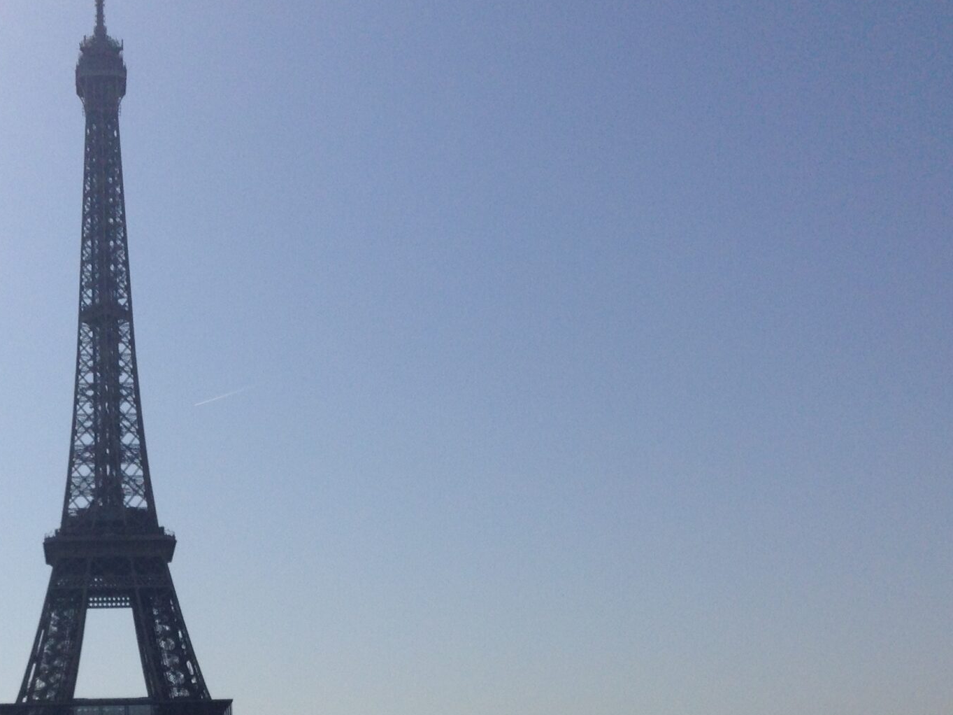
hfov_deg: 30.4
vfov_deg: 23.1
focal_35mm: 62
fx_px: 1707
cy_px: 642
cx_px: 181
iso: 50
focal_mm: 4.12
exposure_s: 1/5435
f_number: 2.4
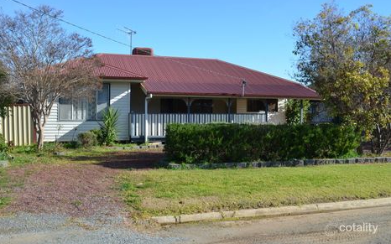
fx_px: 394
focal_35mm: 37
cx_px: 195
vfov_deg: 34.4
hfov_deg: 52.8
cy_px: 114
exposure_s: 1/200
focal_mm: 24
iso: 100
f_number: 8
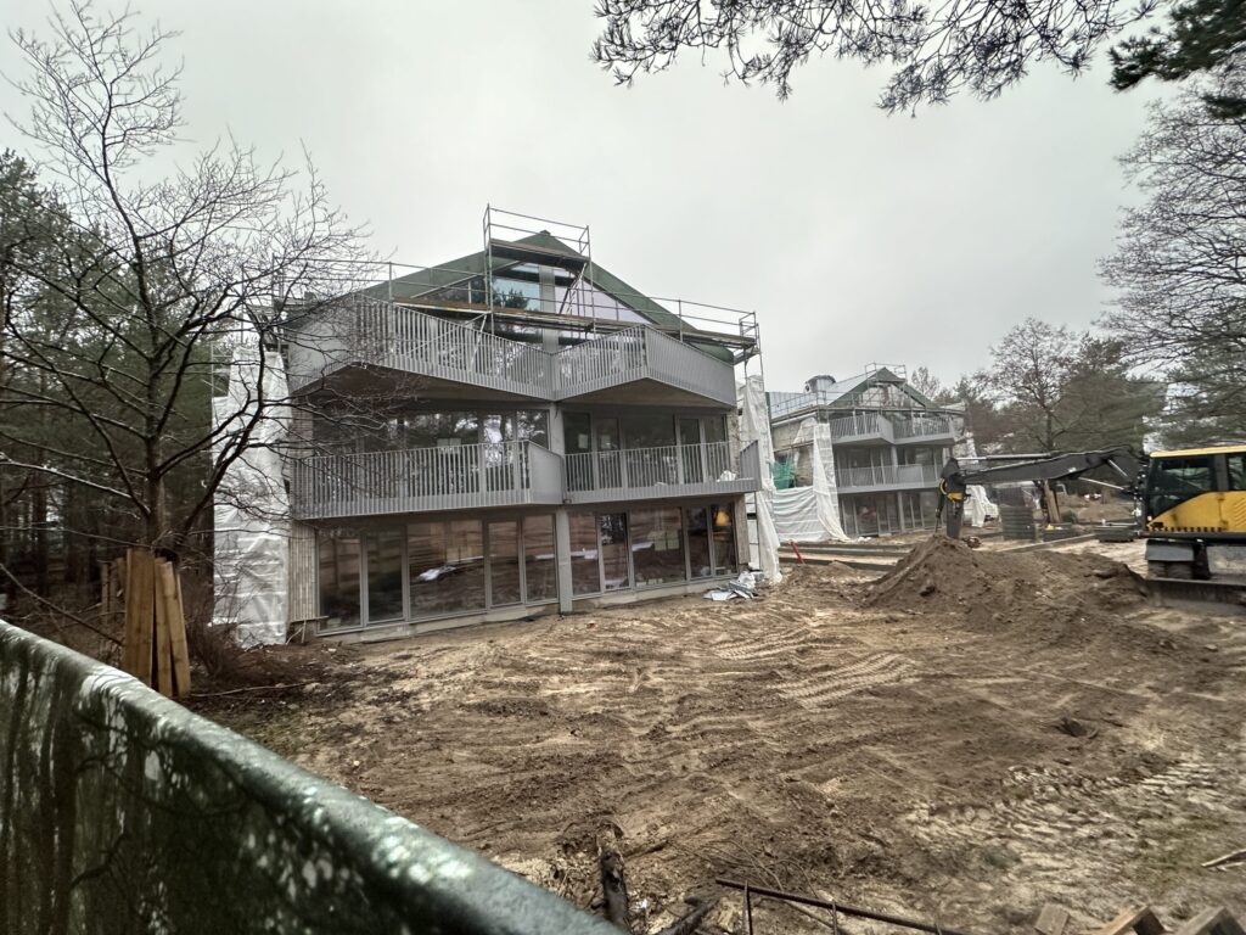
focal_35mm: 14
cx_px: 623
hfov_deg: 102.1
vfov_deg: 85.7
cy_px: 468
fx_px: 504
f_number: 2.2
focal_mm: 2.22
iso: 250
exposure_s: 1/99
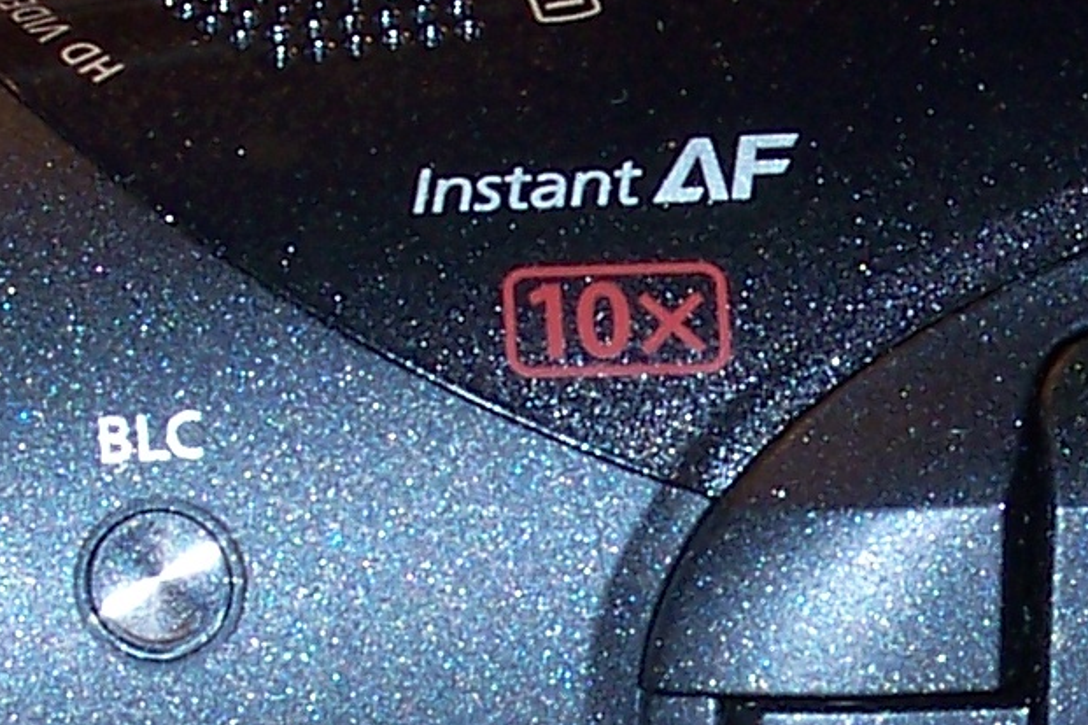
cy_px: 743
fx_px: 11997
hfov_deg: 5.2
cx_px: 1020
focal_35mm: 397
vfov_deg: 3.5
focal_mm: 13.2
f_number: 5.6
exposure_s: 1/30
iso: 64
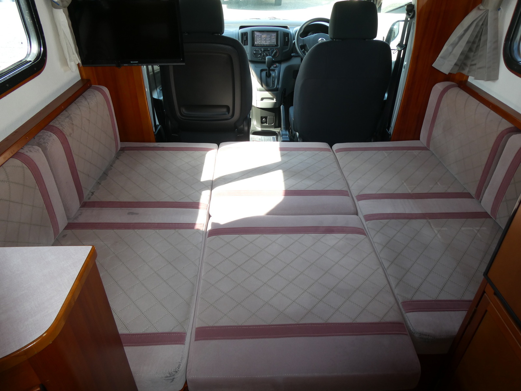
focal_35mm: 24
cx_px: 260
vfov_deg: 56.8
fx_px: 361
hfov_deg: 71.6
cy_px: 196
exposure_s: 1/50
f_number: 3.3
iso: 80
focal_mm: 4.3
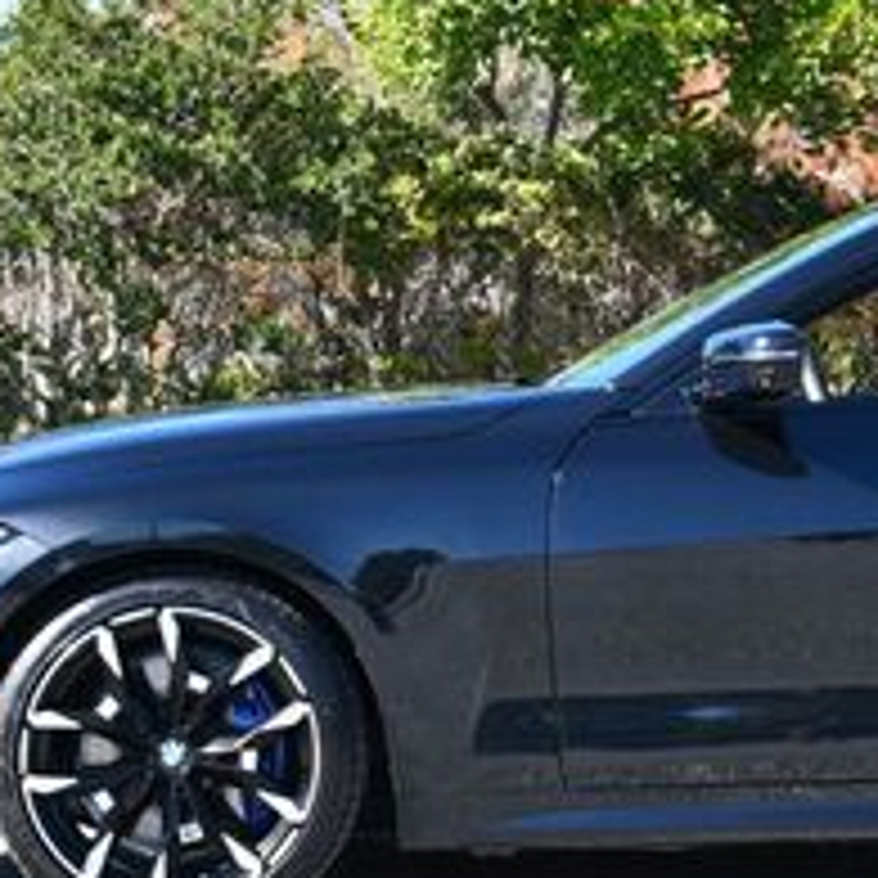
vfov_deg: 11.2
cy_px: 144
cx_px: 1027
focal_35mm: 156
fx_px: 4477
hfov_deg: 11.0
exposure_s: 1/250
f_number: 7.1
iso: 200
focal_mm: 28
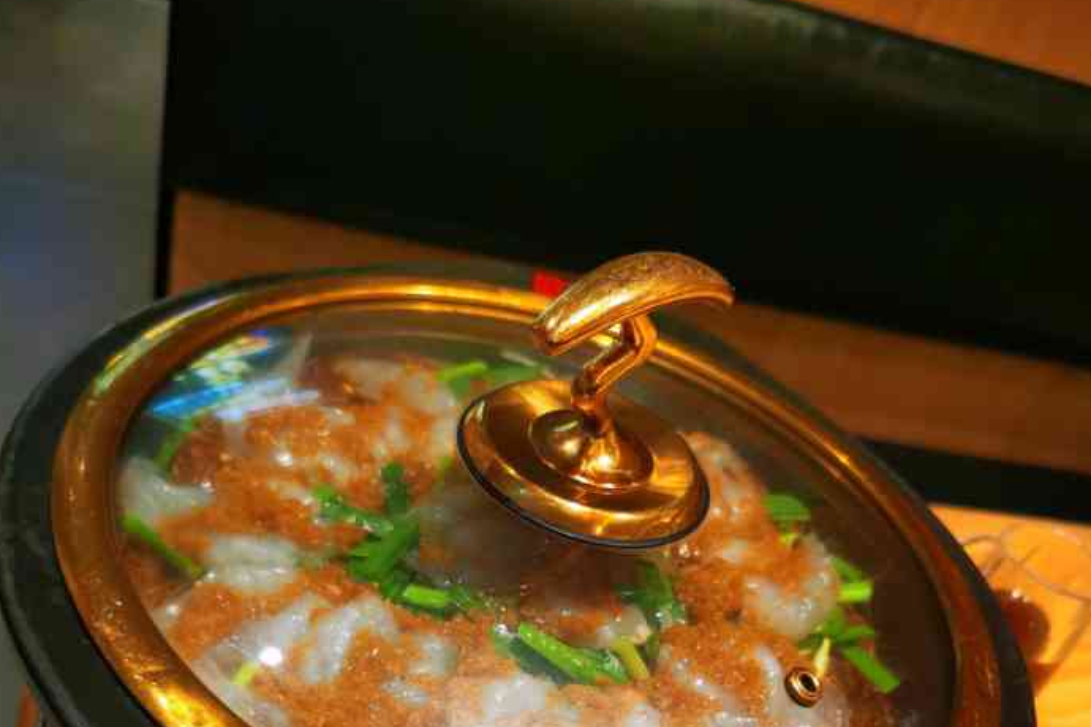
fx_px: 1152
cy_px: 714
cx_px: 542
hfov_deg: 50.7
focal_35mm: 38
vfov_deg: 32.5
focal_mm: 5.56
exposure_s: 1/100
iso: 100
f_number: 1.6
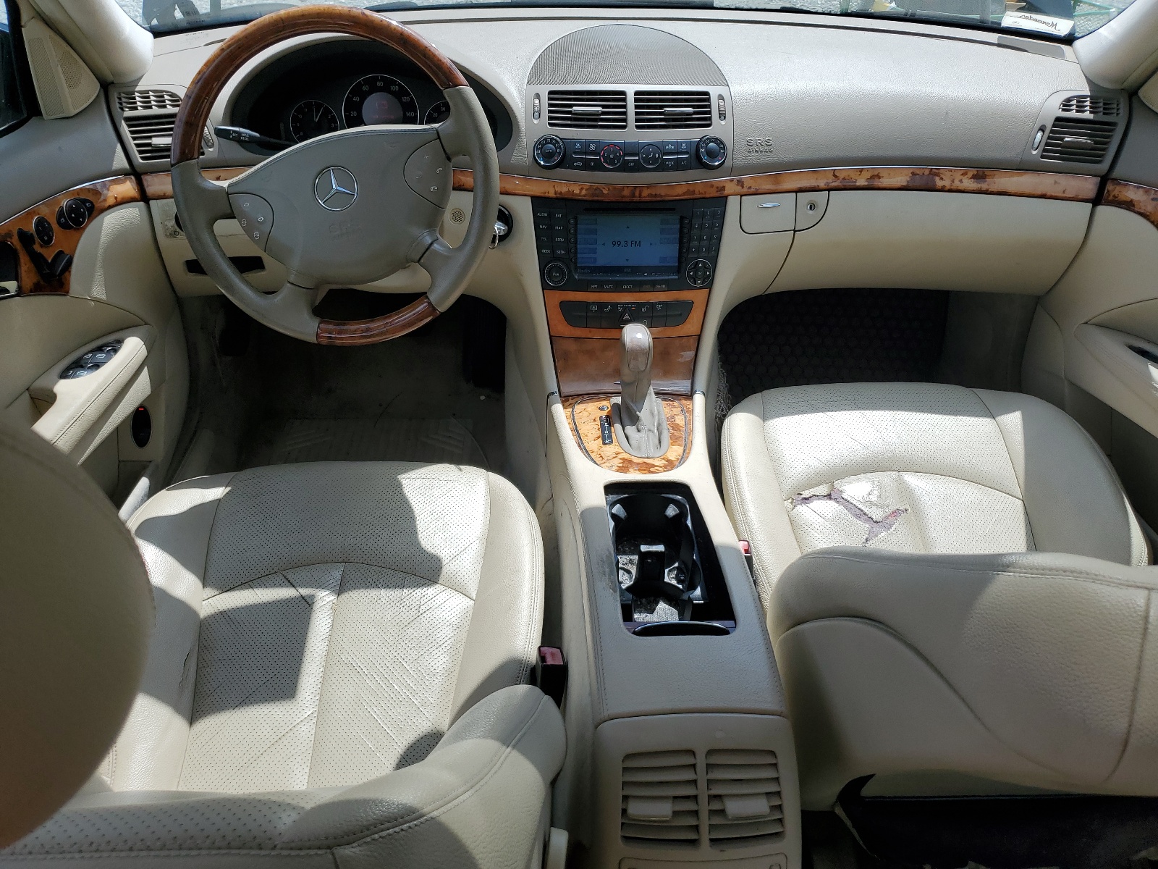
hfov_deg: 67.3
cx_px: 579
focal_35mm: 26
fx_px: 870
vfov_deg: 53.1
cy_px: 434
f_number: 1.5
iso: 50
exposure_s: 1/2500
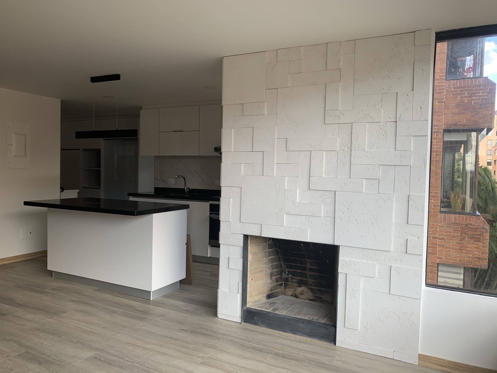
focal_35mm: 26
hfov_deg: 67.3
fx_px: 373
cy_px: 186
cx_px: 248
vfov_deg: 53.1
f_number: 1.8
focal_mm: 4.25
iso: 32
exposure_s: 1/121
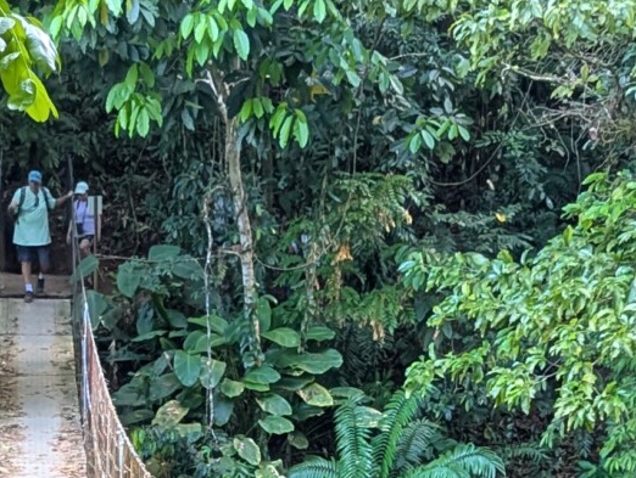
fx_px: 2116
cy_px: 720
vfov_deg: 12.3
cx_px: 212
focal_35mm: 115
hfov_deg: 17.1
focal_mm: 6.81
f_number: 1.85
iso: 256
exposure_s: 1/111
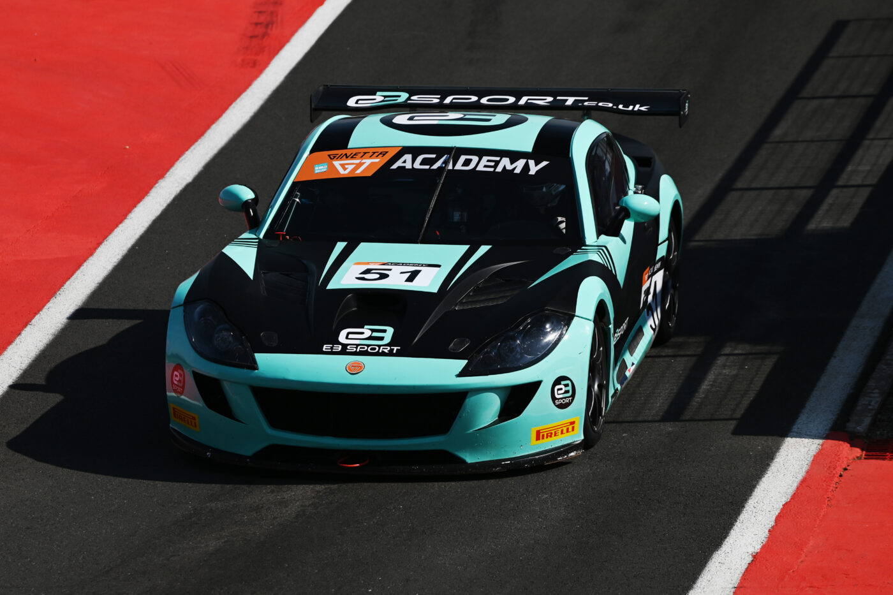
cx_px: 446
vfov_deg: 7.6
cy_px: 298
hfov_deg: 11.4
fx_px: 4464
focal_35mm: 180
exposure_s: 1/800
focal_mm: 180
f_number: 4
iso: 100
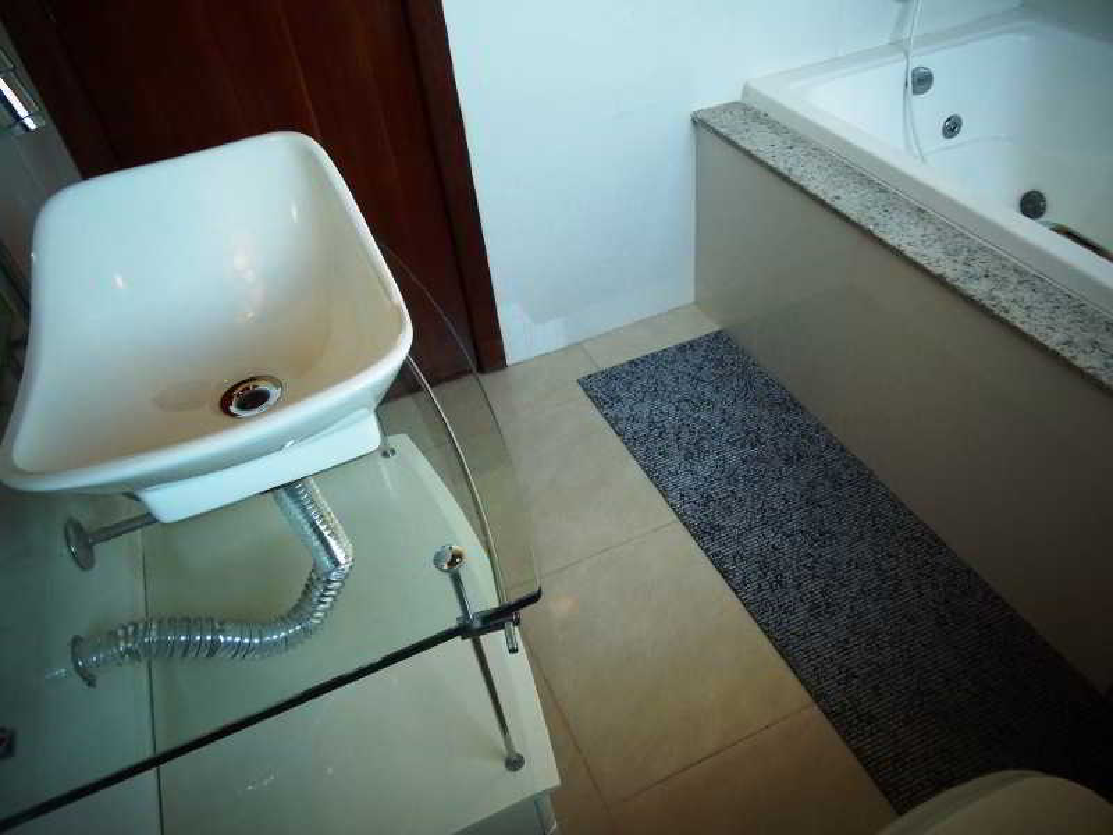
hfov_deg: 71.6
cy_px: 418
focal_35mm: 24
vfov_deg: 56.8
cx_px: 556
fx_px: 772
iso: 160
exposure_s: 1/30
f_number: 2.9
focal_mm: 4.3
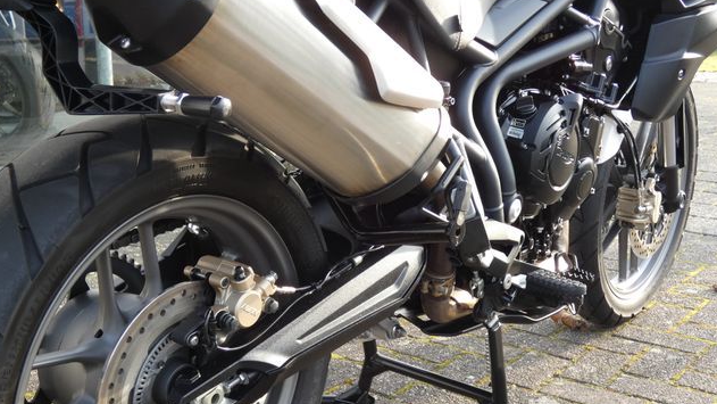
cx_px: 358
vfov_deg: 22.6
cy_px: 206
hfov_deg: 39.2
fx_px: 1008
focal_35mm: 53
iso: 125
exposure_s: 1/80
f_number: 3.8
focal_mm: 8.6
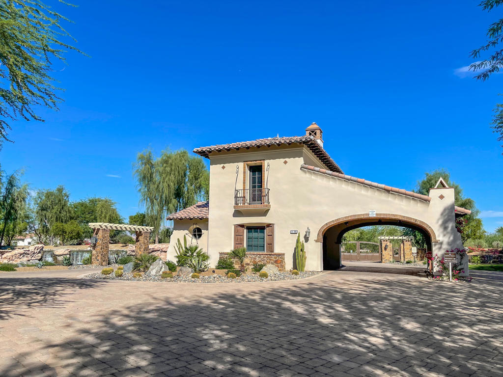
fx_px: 378
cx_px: 252
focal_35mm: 26
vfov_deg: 53.1
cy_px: 188
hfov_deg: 67.3
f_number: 1.6
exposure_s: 1/5400
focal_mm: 5.1
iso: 32
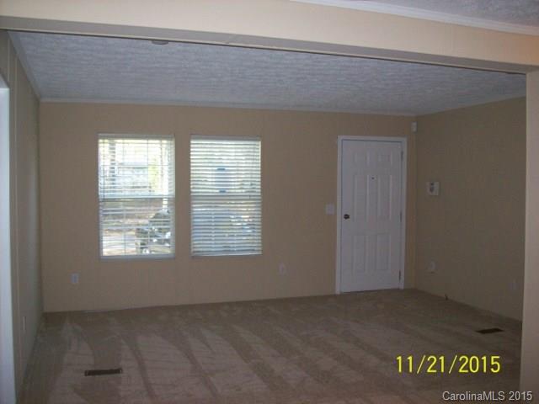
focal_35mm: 36
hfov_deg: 51.4
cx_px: 270
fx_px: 561
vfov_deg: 39.7
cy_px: 202
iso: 200
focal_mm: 6
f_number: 2.7
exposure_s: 1/64
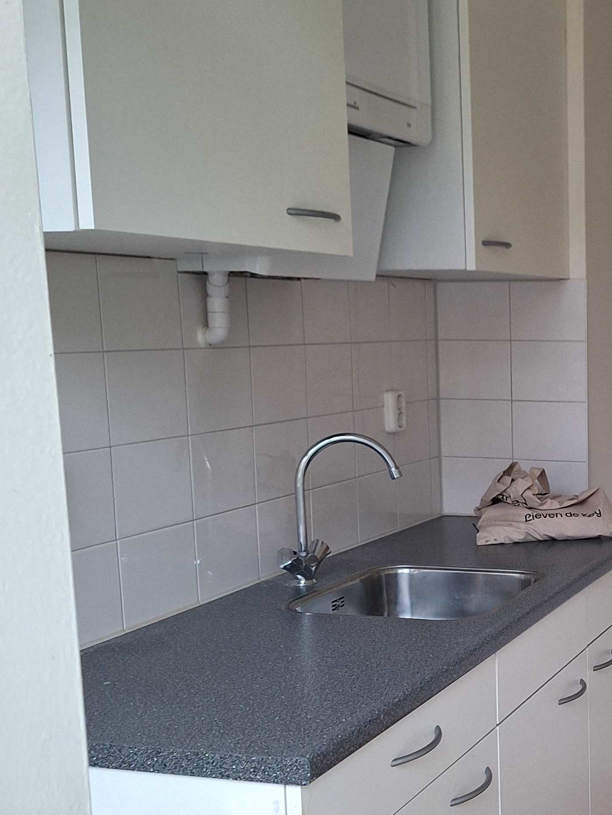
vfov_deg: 37.9
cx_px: 646
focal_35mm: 50
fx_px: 1179
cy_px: 518
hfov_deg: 27.1
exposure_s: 1/50
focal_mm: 5.54
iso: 200
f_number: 1.8
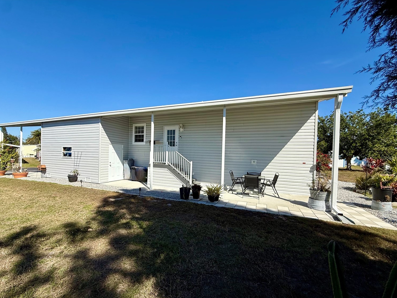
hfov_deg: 98.1
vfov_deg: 81.7
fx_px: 172
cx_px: 193
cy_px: 157
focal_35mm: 15
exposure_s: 1/2611
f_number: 2.2
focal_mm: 2.22
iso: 50
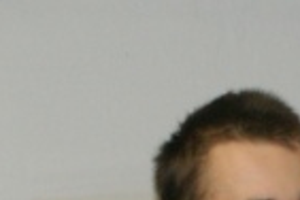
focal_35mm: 382
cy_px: 384
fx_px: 3180
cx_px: 455
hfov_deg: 5.4
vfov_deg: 3.6
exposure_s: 1/60
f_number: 5.6
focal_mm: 35
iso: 400
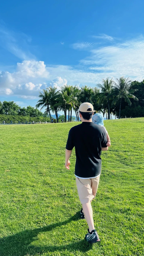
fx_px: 197
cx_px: 79
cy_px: 131
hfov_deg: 40.1
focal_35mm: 29
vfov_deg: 66.1
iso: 50
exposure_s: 1/4630
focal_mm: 5.7
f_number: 1.5
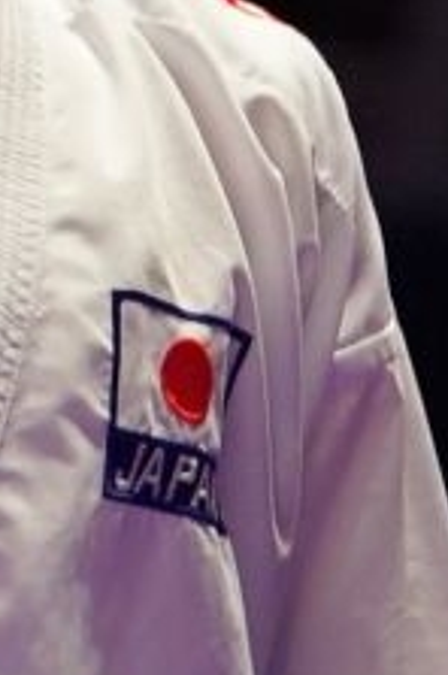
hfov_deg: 0.7
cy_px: 593
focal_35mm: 1965
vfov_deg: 1.1
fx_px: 36792
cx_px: -1734
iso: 1600
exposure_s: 1/1000
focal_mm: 162
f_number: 2.8
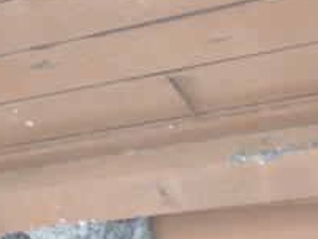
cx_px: 157
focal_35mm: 121
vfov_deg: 12.2
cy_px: 206
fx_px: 1112
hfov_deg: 16.3
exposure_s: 1/37
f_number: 3.1
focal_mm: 6.3
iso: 200
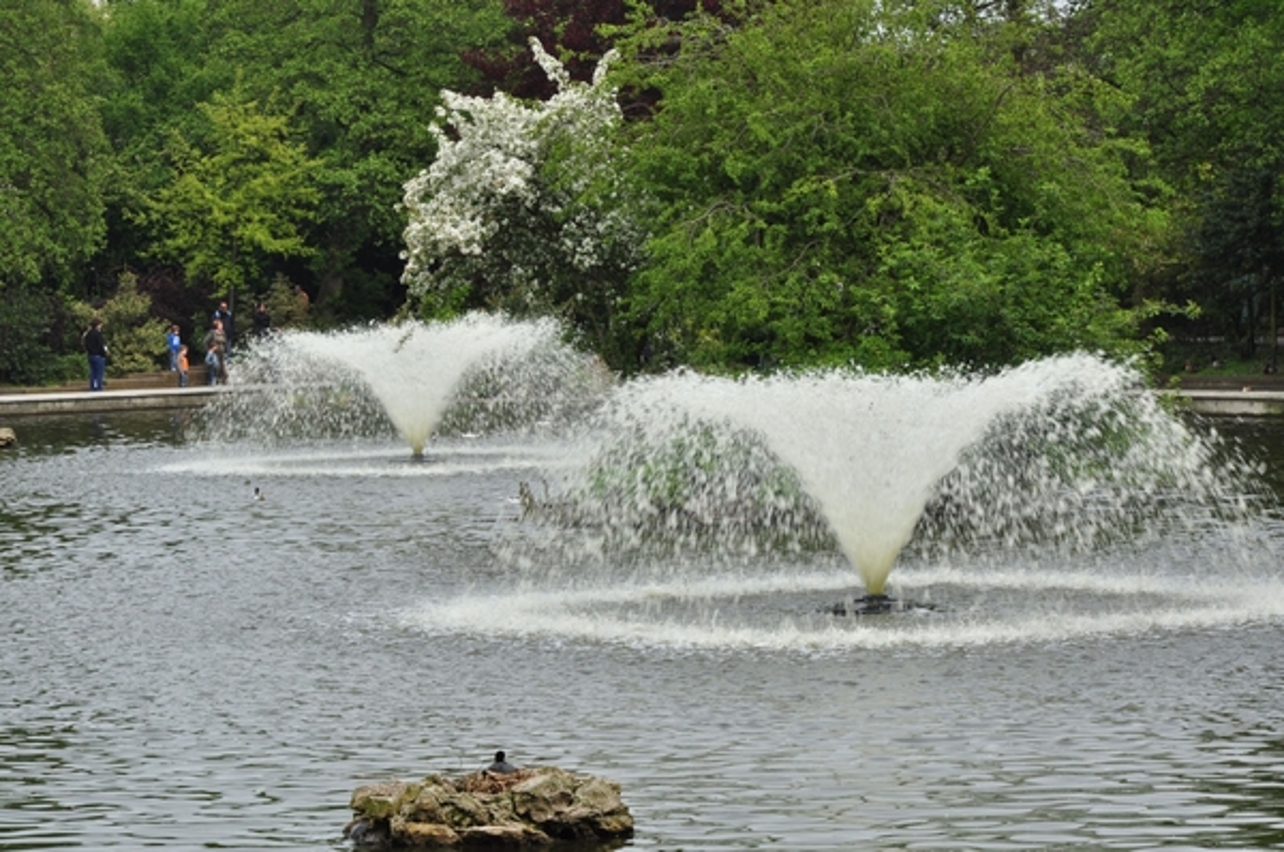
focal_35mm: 135
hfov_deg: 15.2
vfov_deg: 10.1
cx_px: 642
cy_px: 426
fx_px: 4807
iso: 400
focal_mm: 90
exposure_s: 1/80
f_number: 25
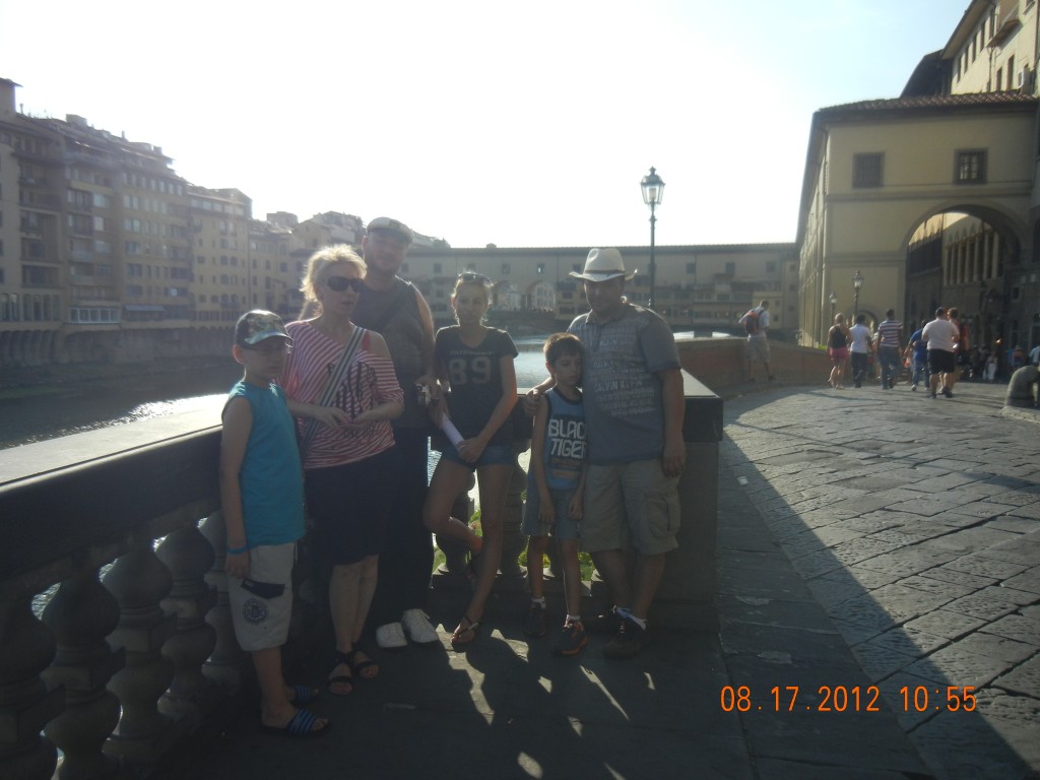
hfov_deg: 60.0
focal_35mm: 30
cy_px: 390
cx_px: 520
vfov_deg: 46.8
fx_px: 901
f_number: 7
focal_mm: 5.4
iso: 160
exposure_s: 1/366
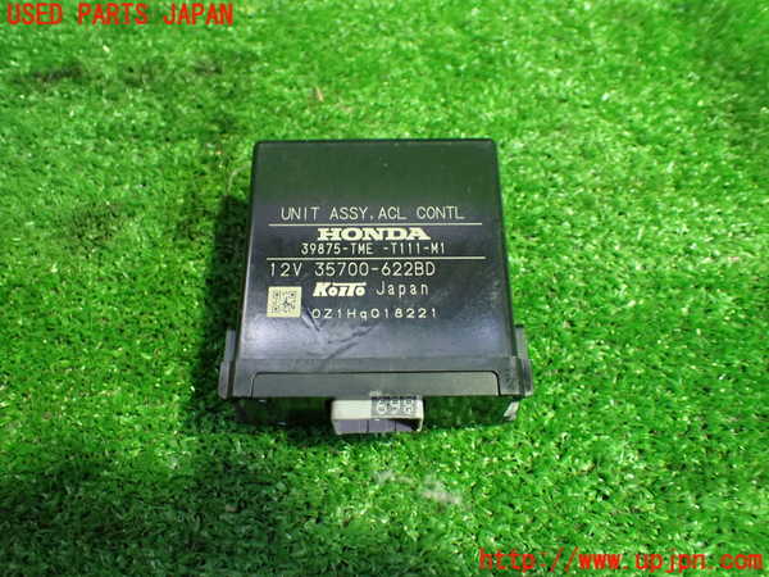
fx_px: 666
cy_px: 288
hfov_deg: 60.0
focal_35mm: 30
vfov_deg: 46.8
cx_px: 384
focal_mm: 5.4
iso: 800
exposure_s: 1/80
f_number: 2.3
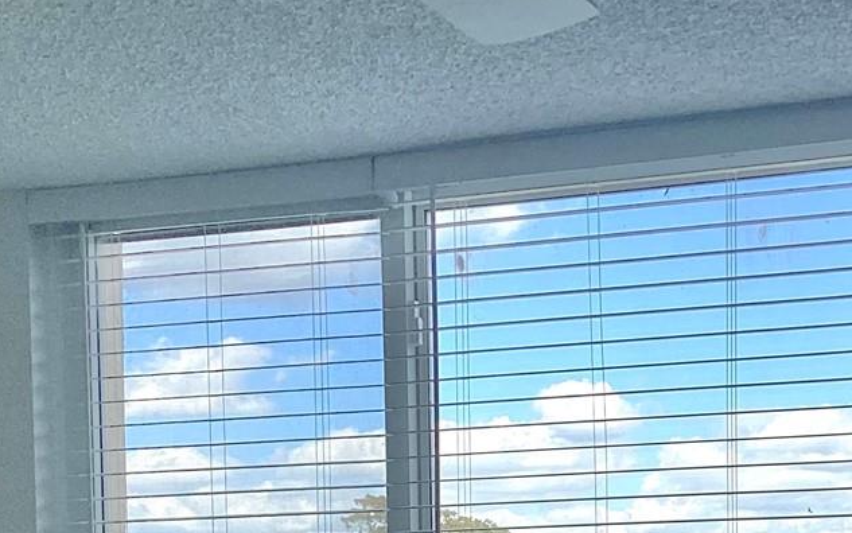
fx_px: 1928
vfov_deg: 14.9
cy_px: 738
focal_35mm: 83
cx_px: 616
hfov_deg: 24.7
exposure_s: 1/590
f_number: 2.4
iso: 25
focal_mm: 3.3
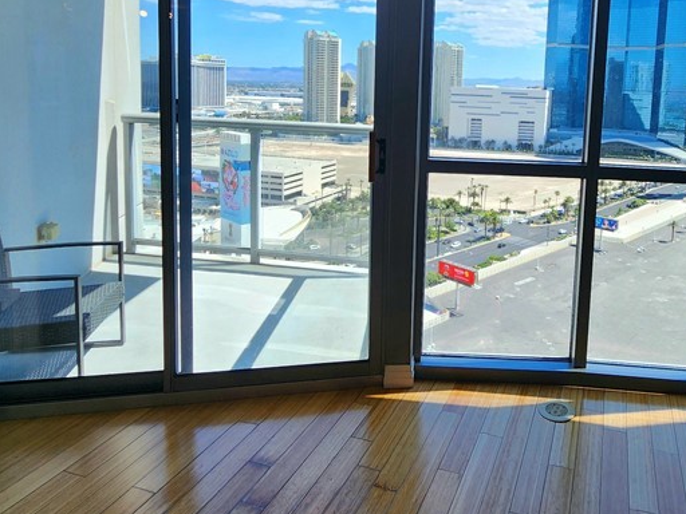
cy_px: 146
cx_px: 448
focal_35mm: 26
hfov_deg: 65.8
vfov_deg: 51.4
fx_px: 515
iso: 50
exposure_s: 1/400
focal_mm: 2.2
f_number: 2.2
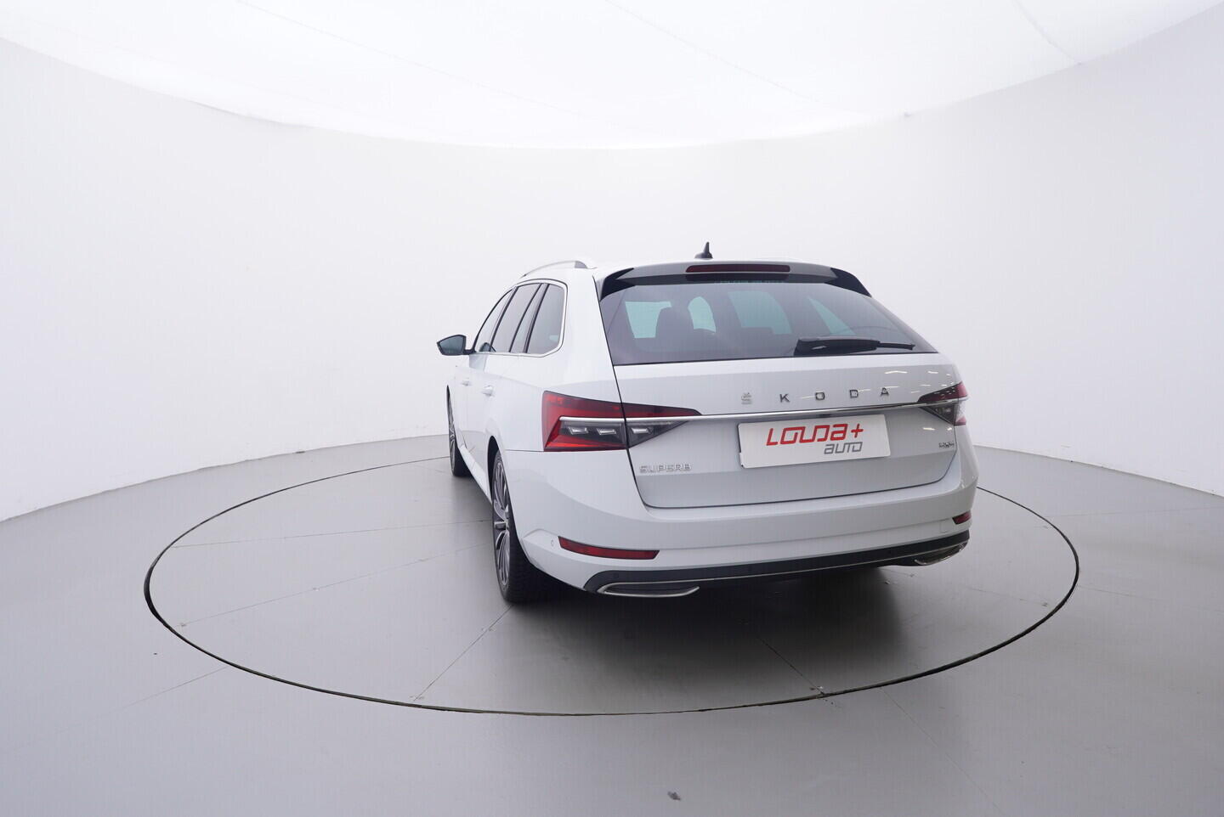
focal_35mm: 22
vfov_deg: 56.2
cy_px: 408
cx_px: 612
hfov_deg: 77.3
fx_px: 765
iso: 200
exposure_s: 1/80
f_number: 5
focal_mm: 15
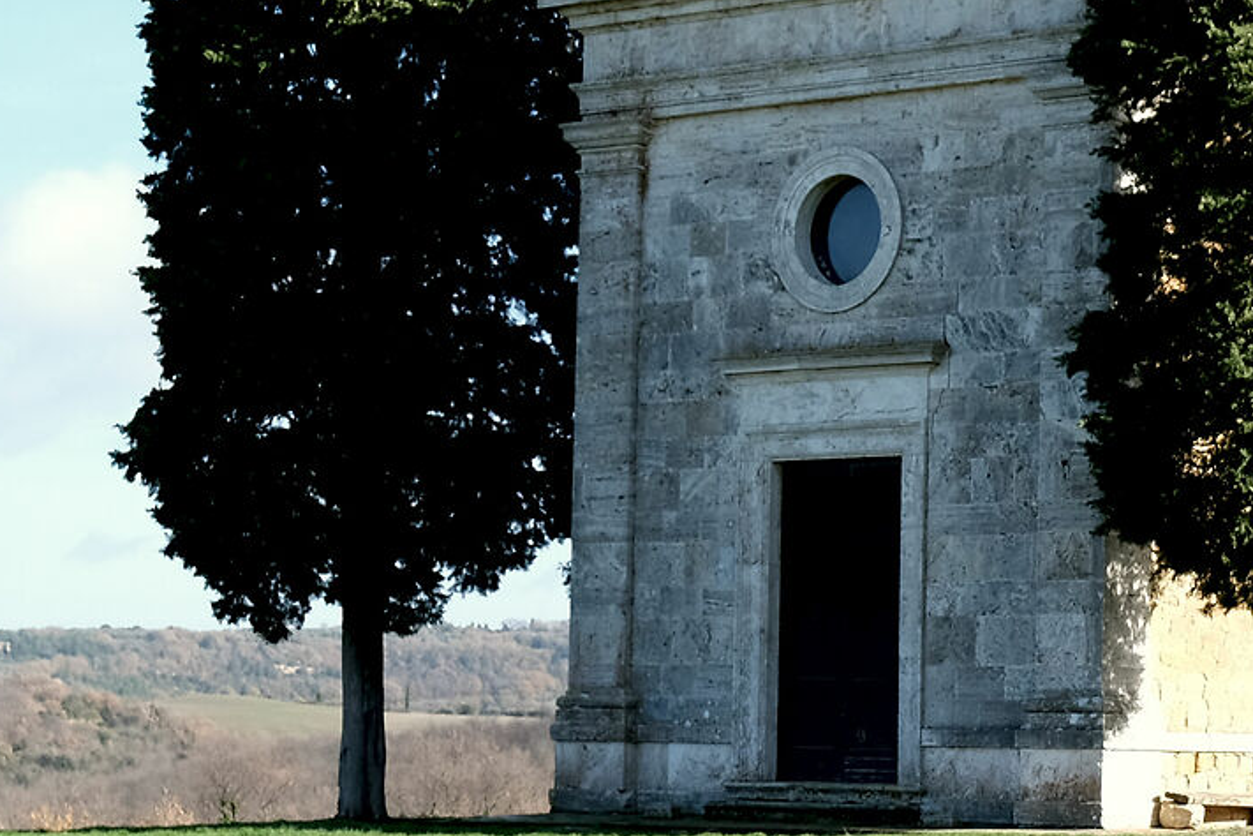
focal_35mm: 108
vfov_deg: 12.6
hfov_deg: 18.6
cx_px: 1103
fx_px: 3759
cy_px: 646
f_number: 5.6
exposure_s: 1/200
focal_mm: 21.3
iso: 160
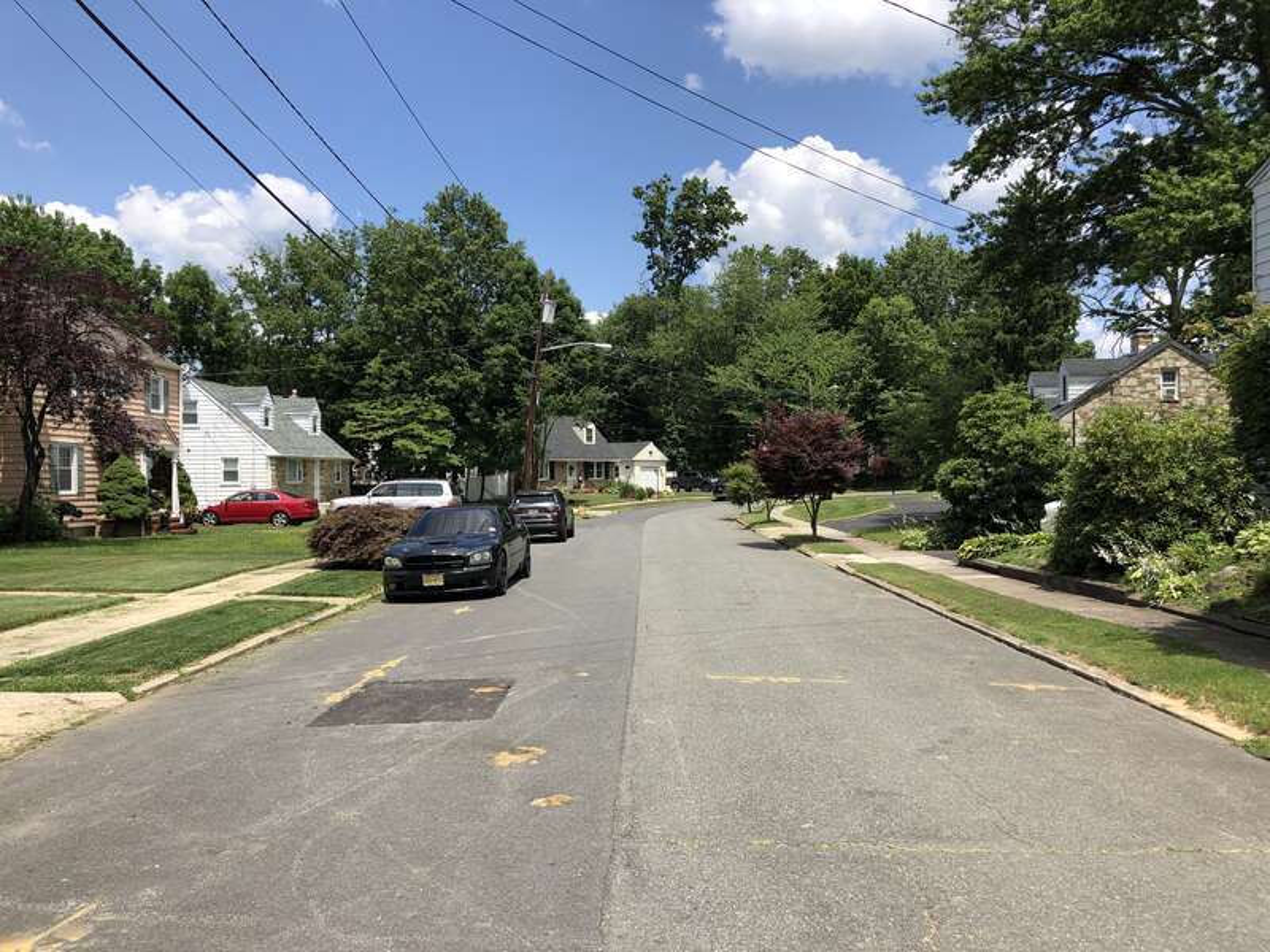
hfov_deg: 63.4
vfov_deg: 49.7
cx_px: 635
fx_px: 1027
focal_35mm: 28
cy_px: 476
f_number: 1.8
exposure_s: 1/1779
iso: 20
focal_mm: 4
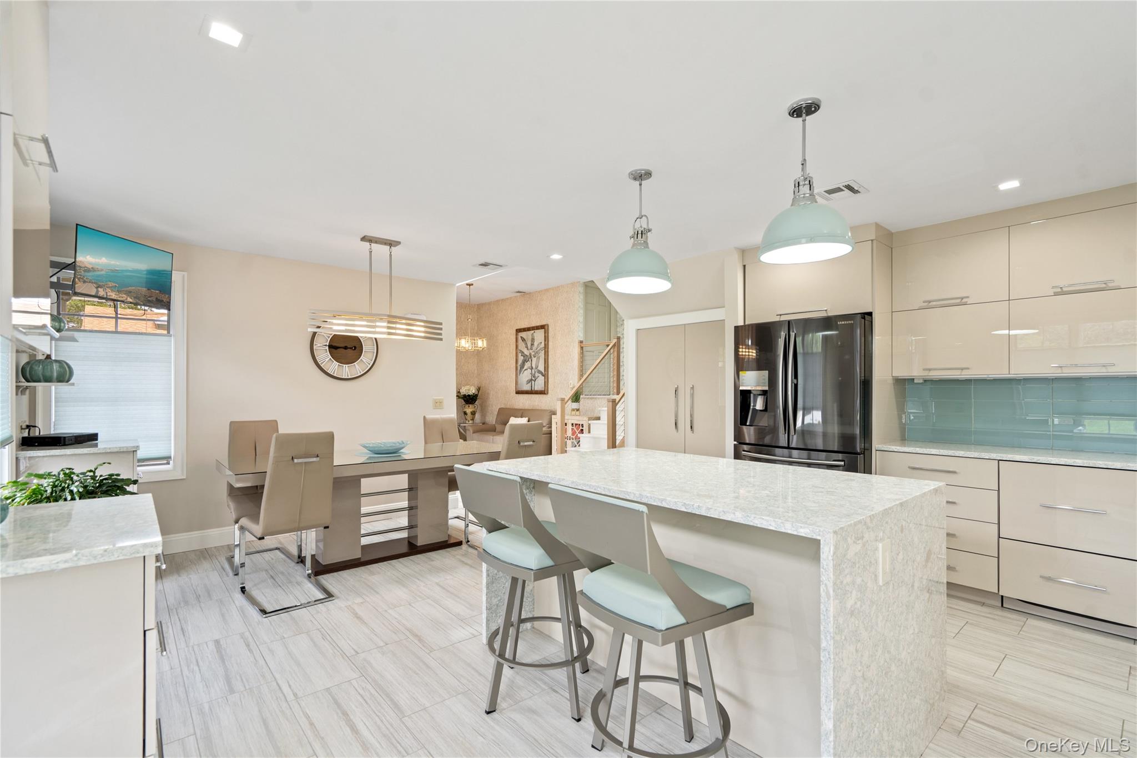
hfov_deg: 96.7
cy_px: 379
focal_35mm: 16
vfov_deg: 73.7
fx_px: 505
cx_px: 568
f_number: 5.6
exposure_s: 1/10
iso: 250
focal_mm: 16
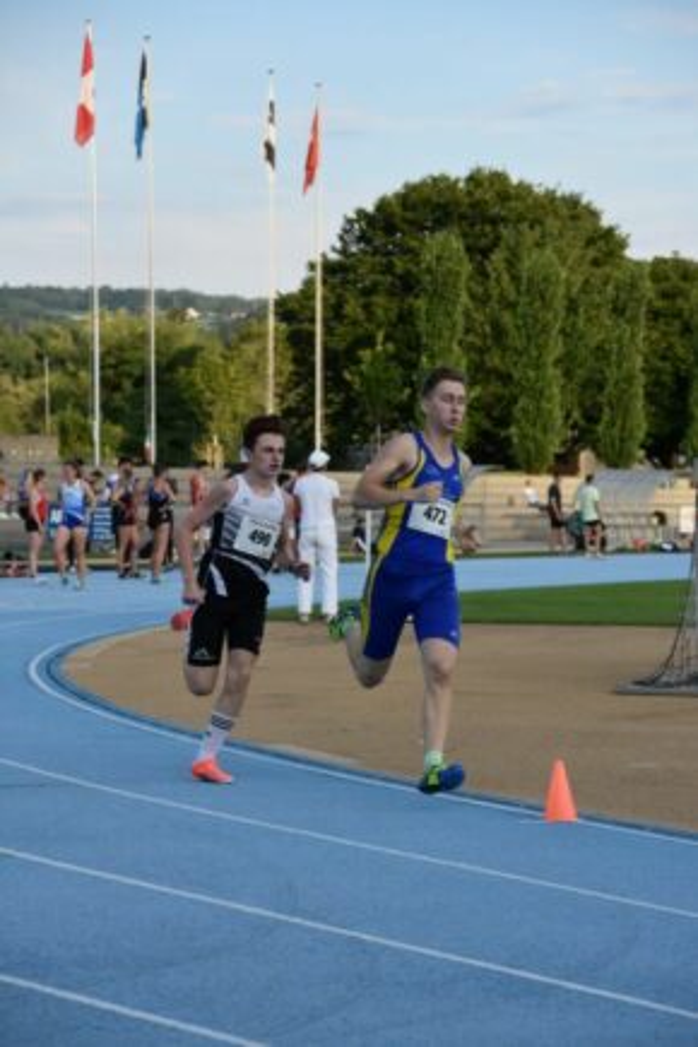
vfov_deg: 17.1
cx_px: 349
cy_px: 524
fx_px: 3490
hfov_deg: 11.4
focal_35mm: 120
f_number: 5.3
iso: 450
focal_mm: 80
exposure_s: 1/1000
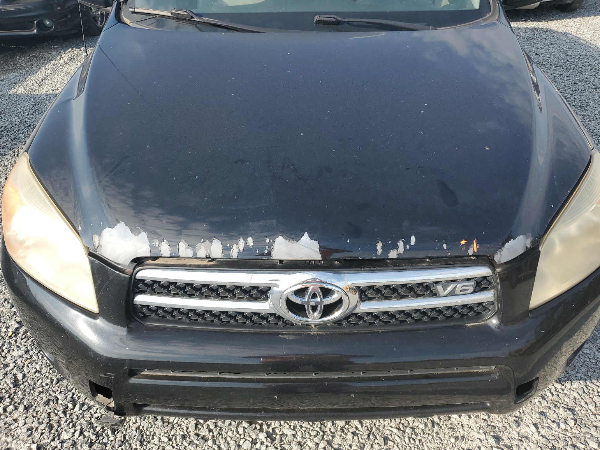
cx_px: 307
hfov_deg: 65.3
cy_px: 223
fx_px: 468
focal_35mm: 27
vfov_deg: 51.4
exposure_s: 1/1429
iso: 50
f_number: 1.5
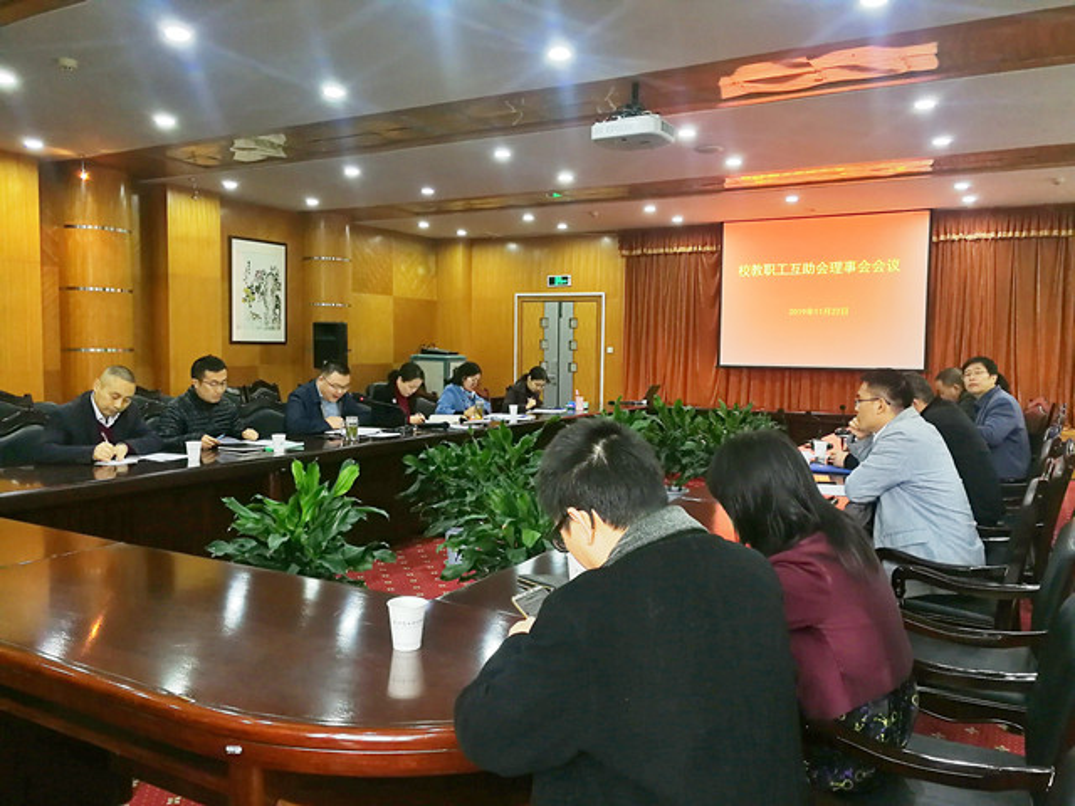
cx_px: 538
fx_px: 838
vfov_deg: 51.4
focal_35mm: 27
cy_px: 403
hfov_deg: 65.3
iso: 125
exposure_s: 1/33.3
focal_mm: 3.95
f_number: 2.2
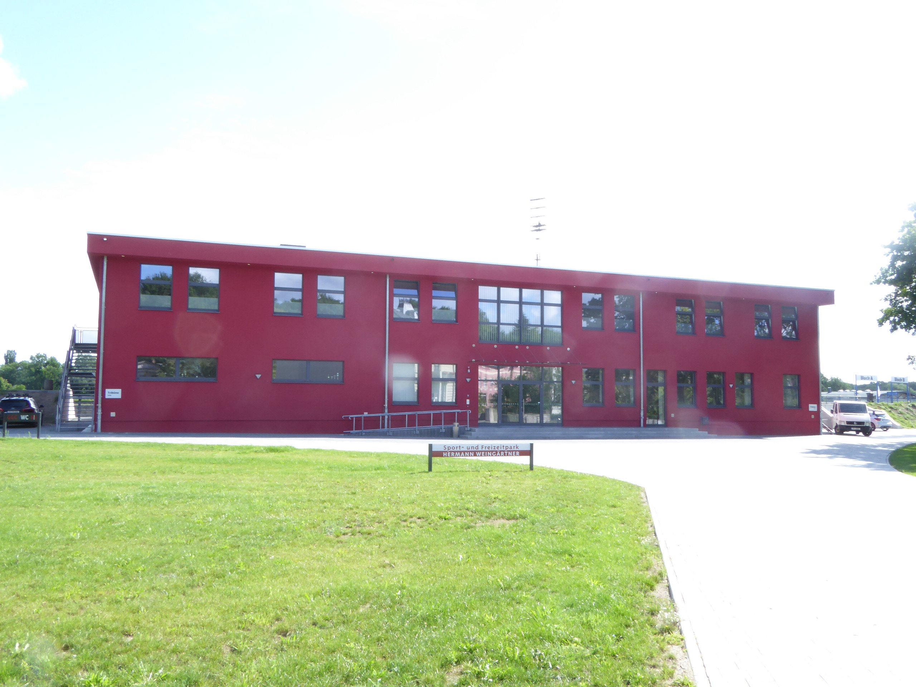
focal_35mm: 31
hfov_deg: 58.4
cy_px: 344
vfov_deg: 45.4
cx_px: 458
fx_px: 820
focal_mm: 5.4
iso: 100
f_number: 8
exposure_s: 1/50
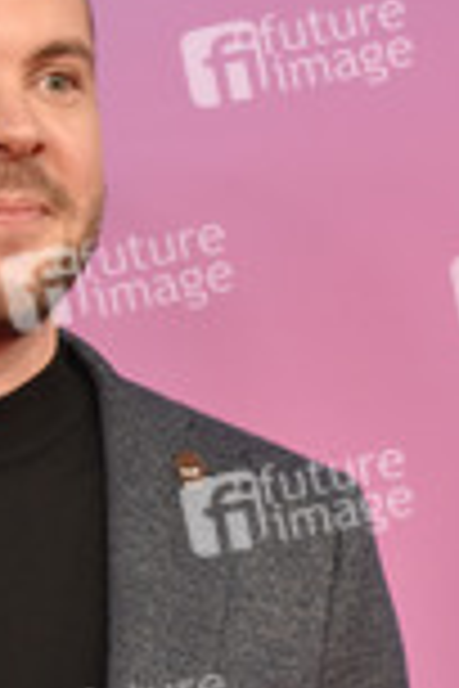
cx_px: -272
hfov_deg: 2.7
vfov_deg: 4.0
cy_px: 391
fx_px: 9868
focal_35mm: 516
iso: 2000
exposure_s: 1/200
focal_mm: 175
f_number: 5.6
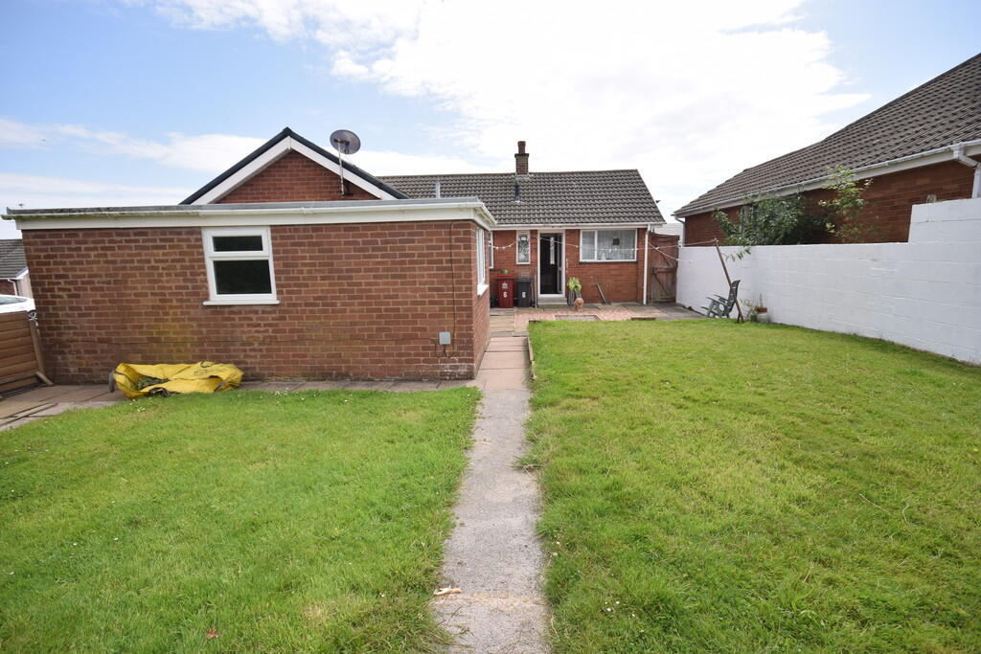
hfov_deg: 95.0
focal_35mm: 16
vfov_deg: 72.1
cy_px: 327
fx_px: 450
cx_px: 490
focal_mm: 11
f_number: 10
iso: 100
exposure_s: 1/200
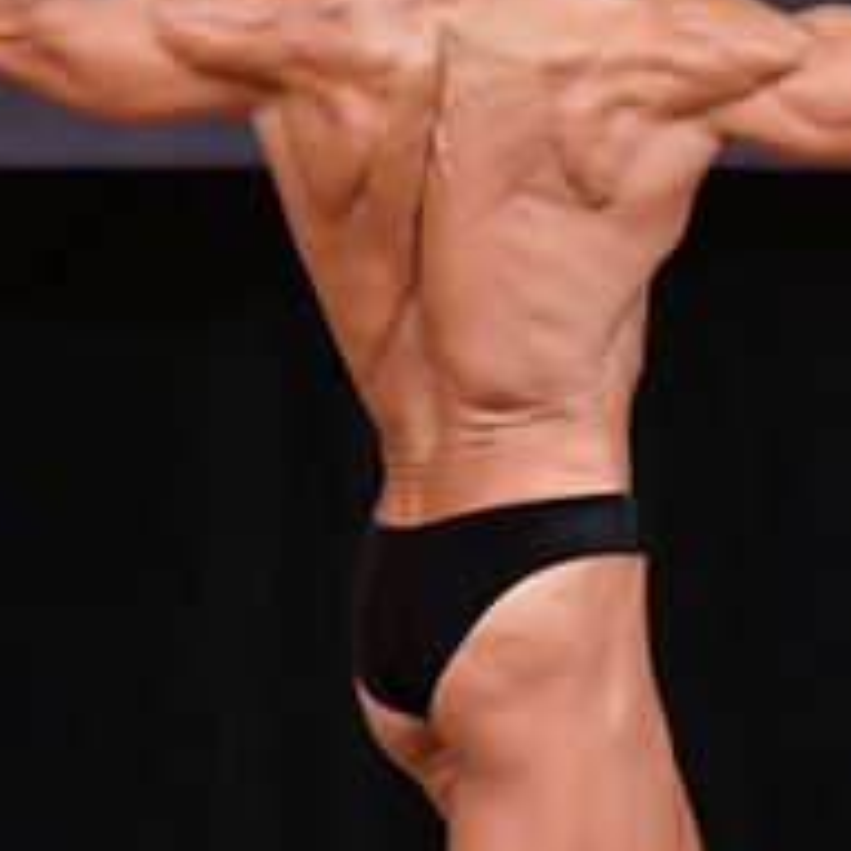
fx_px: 27341
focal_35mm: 983
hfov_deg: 1.8
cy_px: 544
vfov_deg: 1.8
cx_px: 653
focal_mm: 190
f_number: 5.6
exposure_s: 1/400
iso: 5000
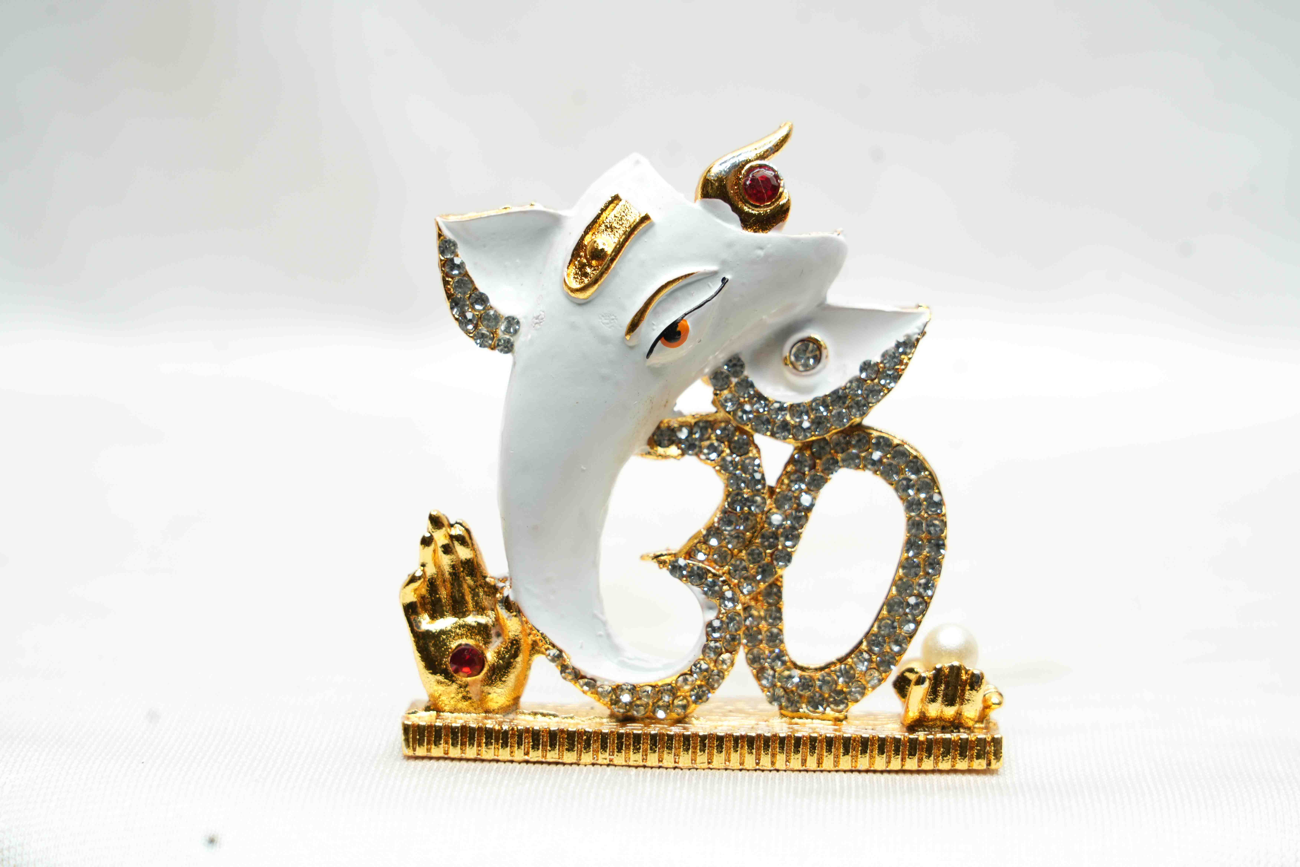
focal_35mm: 105
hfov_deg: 19.5
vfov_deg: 13.0
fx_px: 3791
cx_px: 650
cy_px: 434
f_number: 7.1
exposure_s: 1/50
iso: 500
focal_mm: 105
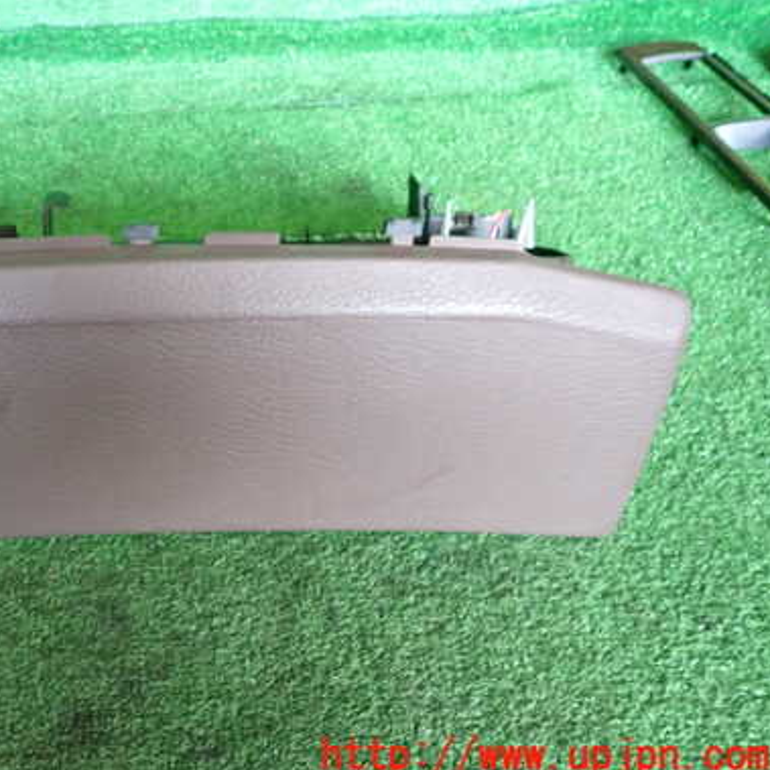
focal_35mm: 35
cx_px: 171
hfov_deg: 45.2
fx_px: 881
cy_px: 325
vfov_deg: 47.1
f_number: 2
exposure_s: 1/30
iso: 500
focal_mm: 4.5
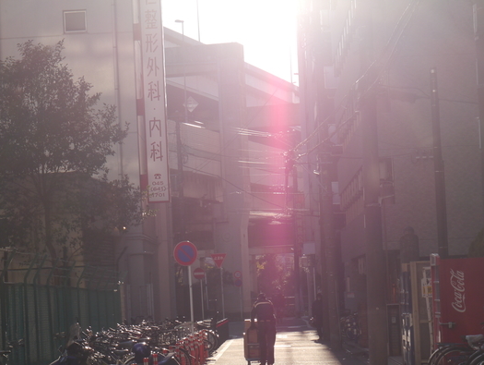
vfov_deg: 11.3
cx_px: 257
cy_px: 264
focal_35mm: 131
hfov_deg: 15.0
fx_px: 1834
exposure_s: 1/320
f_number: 8
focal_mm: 43
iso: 160
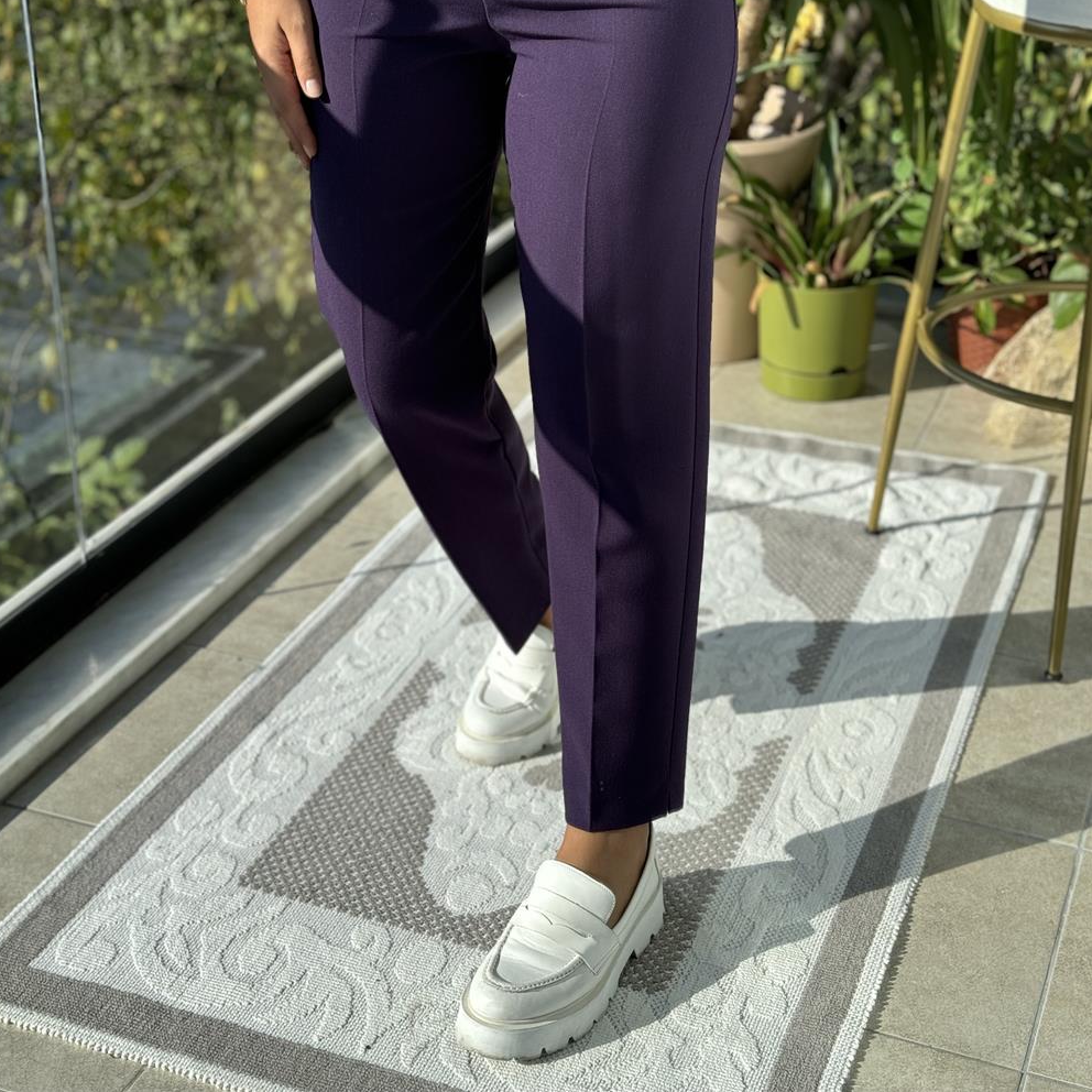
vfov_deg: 29.8
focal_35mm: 57
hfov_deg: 30.0
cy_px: 359
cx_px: 544
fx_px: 2034
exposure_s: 1/926
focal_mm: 6.76
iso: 64
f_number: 1.78
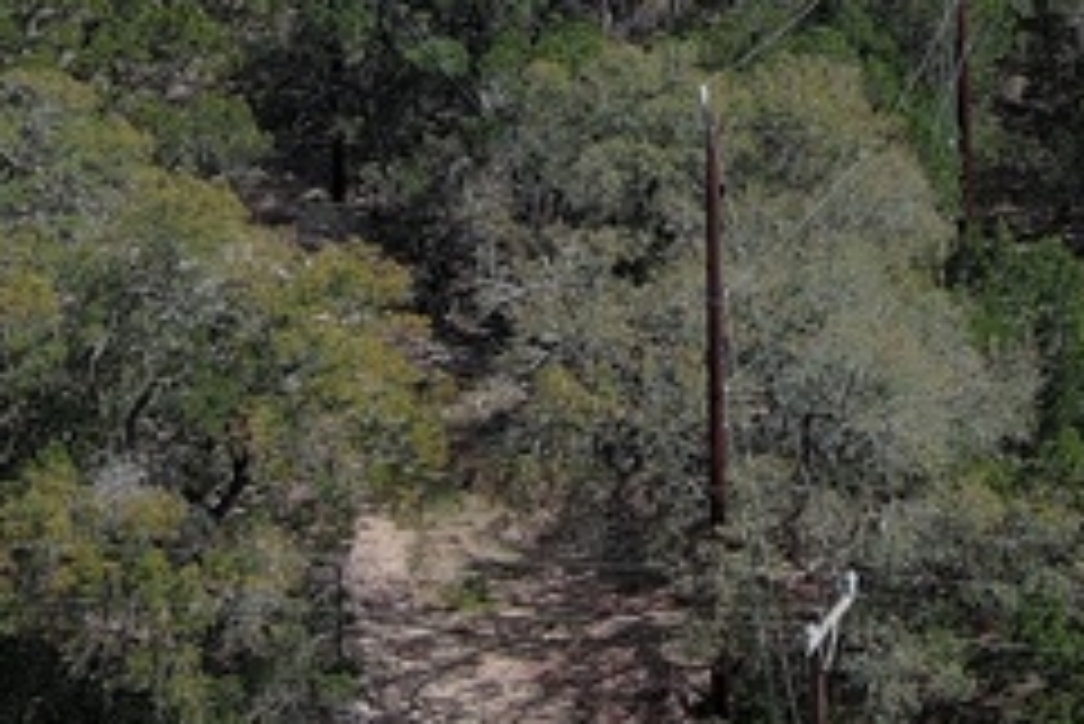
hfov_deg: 10.5
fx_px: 5875
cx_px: 724
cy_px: -737
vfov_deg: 6.8
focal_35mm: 195
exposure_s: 1/1534
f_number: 2.8
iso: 100
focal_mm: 10.57
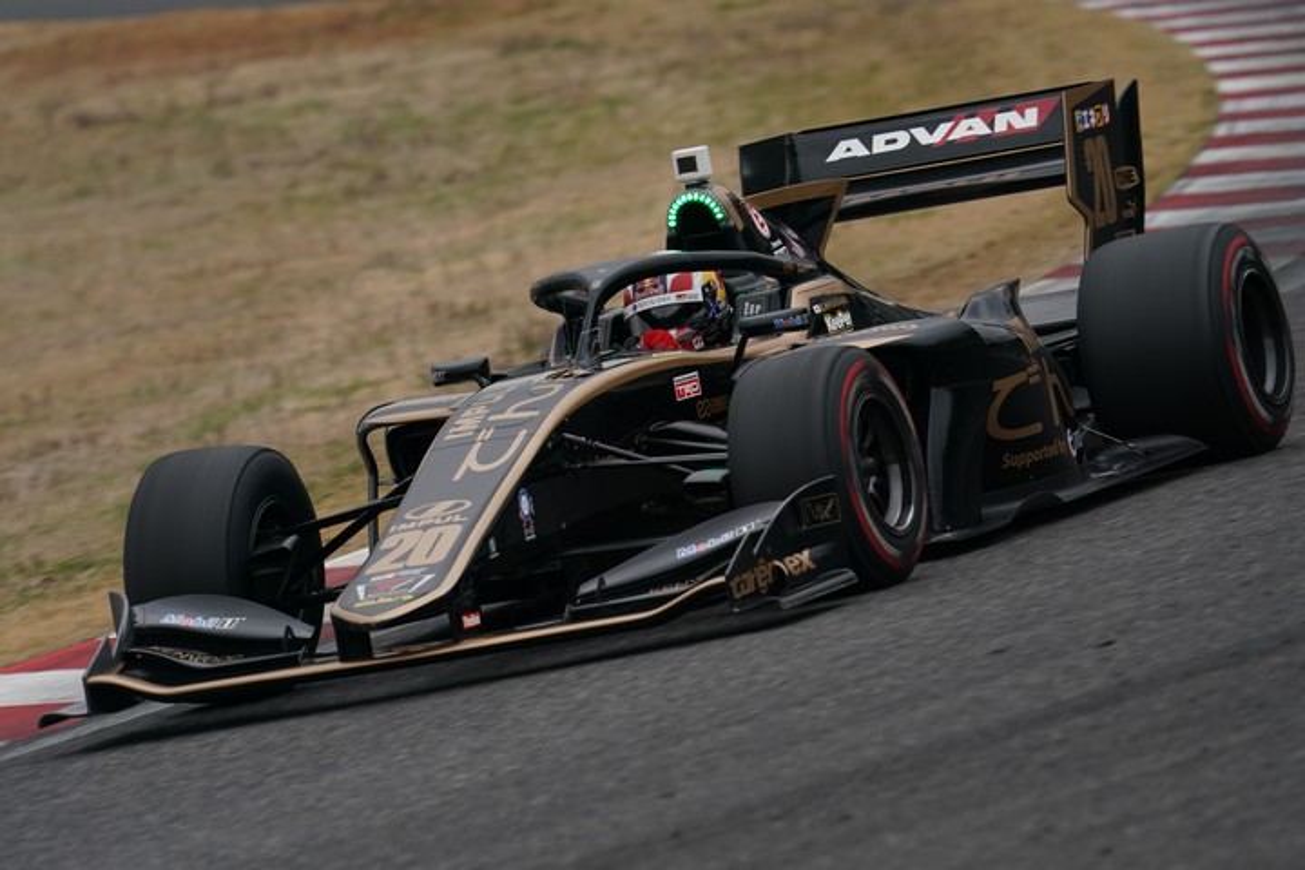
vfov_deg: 2.3
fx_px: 21748
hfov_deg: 3.4
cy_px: 435
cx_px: 652
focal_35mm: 600
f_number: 8
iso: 400
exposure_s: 1/500
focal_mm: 600
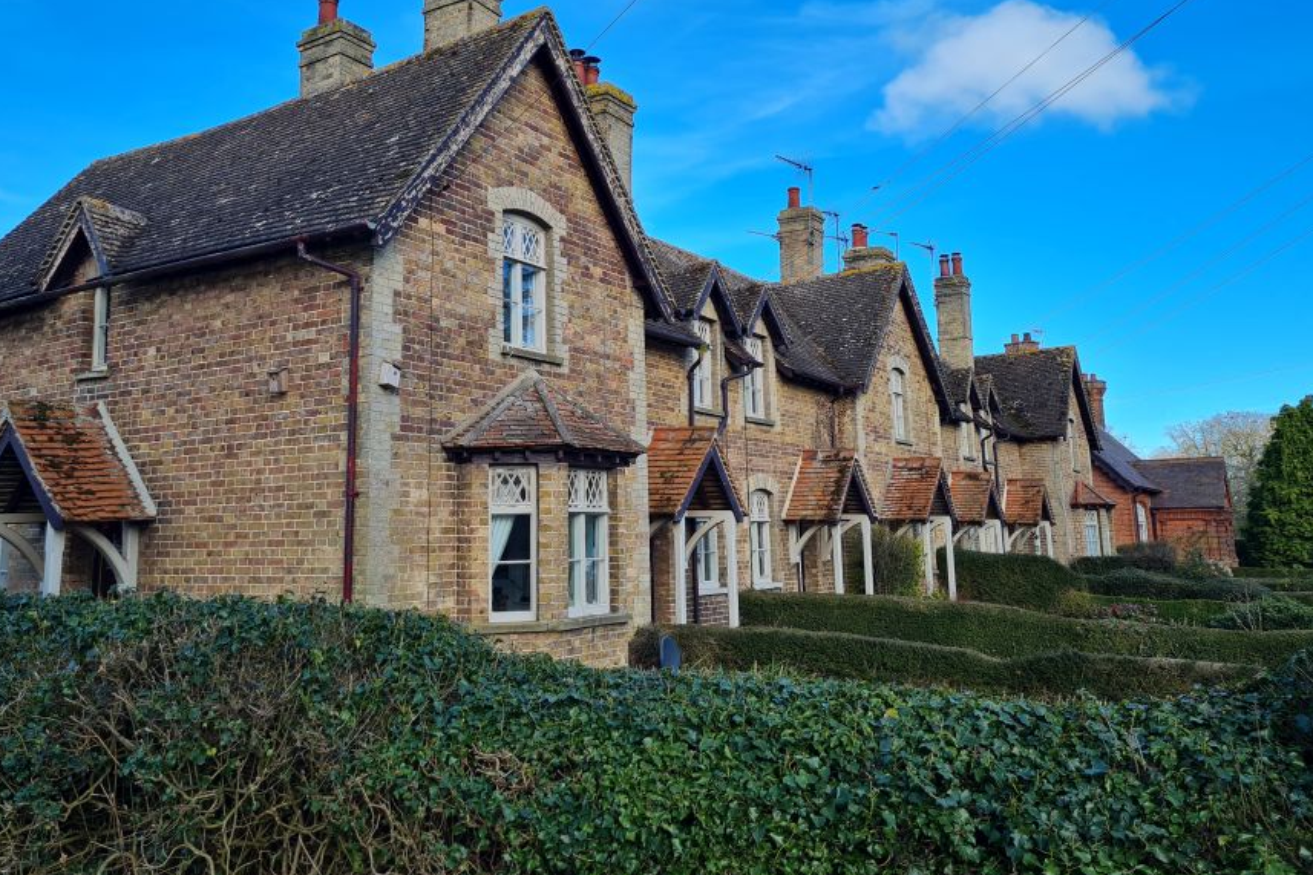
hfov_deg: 61.8
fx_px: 1094
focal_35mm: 30
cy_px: 341
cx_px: 601
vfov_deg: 43.3
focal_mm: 5.4
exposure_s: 1/1204
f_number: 1.8
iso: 50
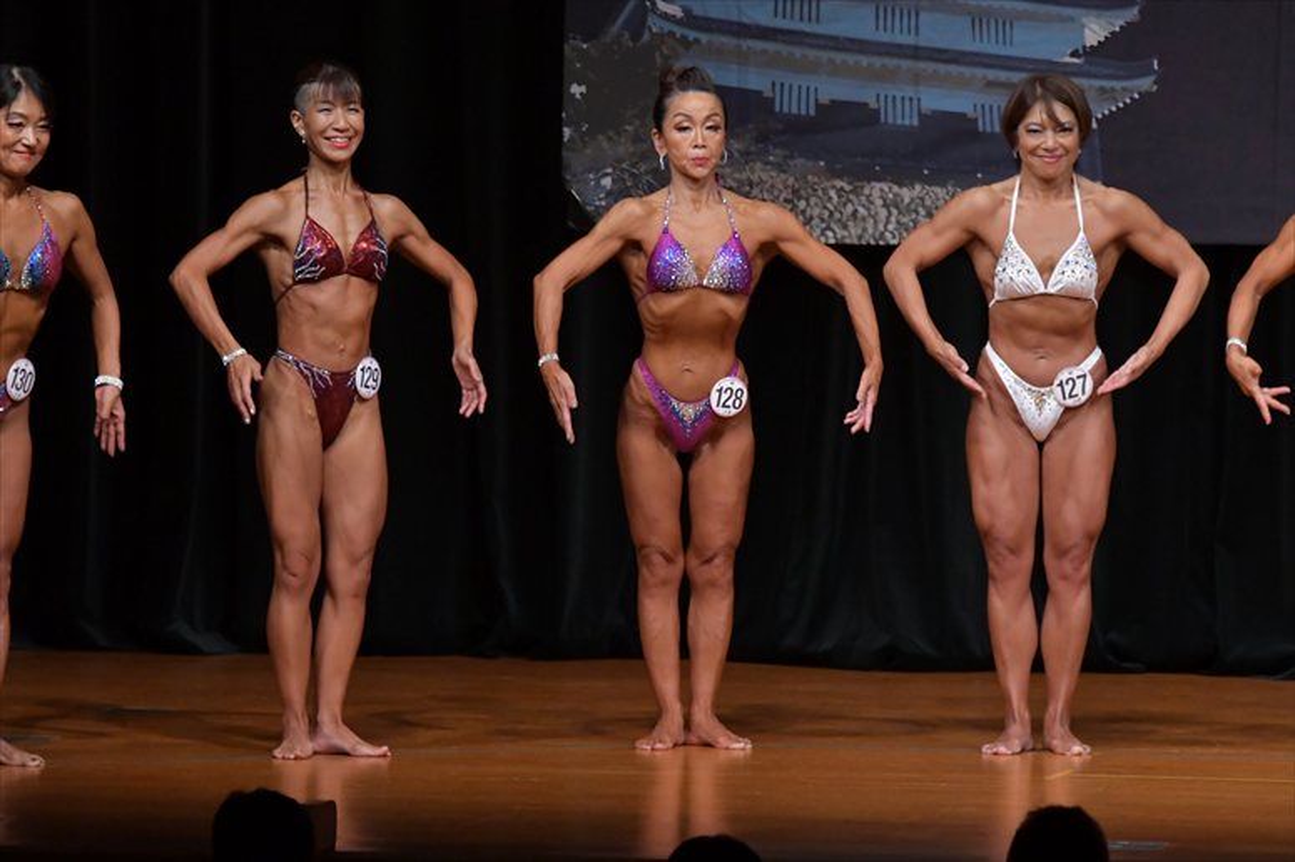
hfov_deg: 7.2
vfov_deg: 4.8
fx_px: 10247
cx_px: 648
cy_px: 431
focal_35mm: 285
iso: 4000
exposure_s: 1/400
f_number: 5.6
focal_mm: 190
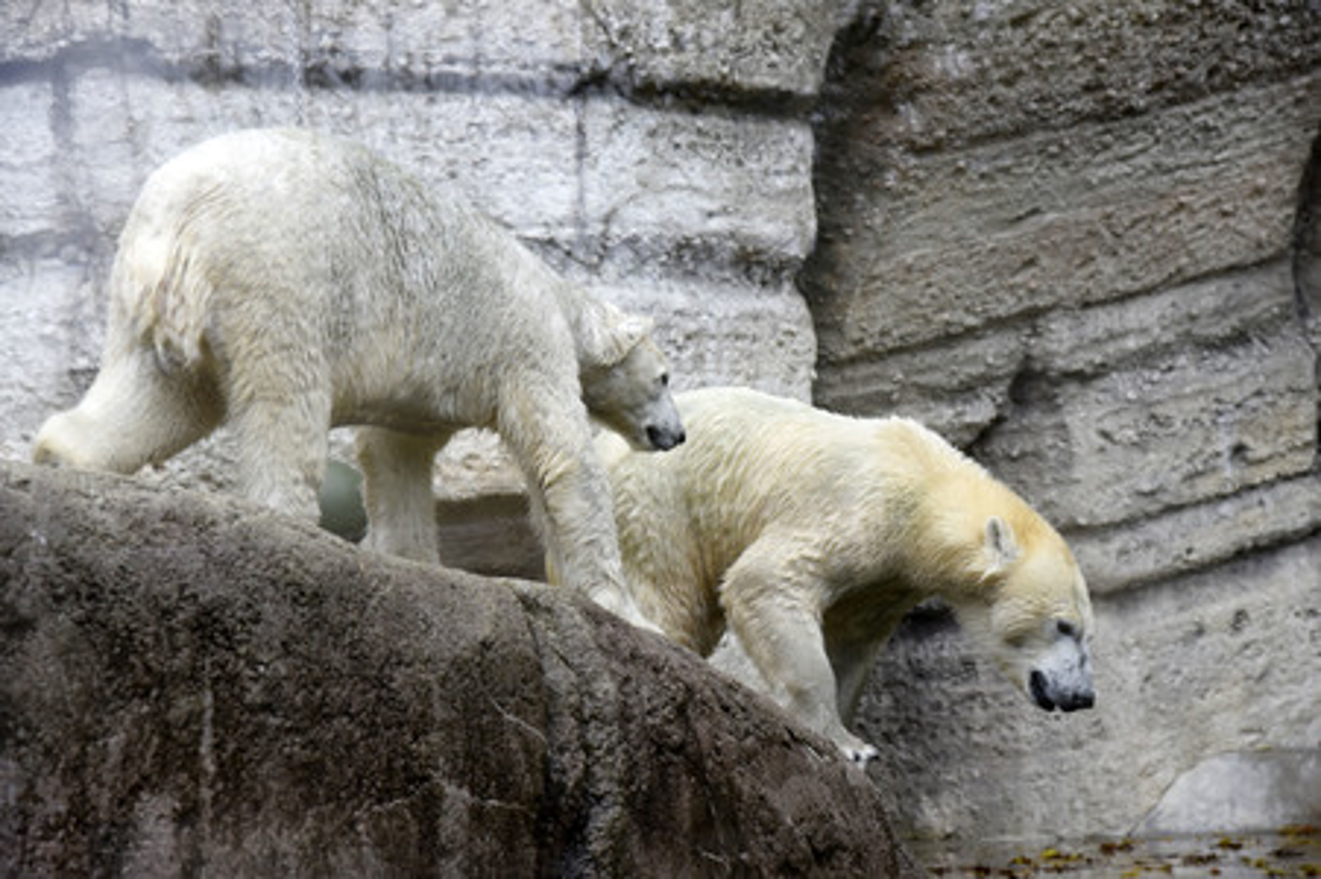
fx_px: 3483
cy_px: 440
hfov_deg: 21.5
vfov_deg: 14.4
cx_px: 660
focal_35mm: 95
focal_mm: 95
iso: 1600
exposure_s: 1/160
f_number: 6.3
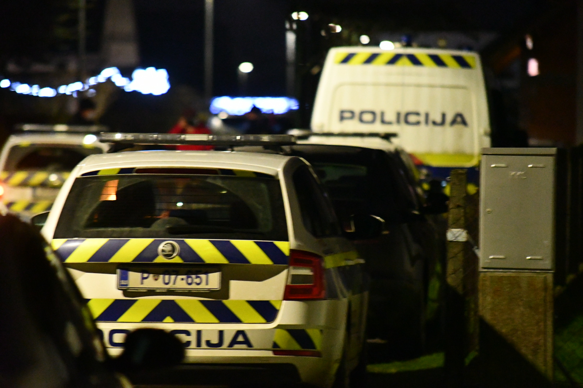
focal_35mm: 277
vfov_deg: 5.0
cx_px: 292
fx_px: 4486
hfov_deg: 7.4
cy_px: 194
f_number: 2.8
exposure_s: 1/40
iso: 12800
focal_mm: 185
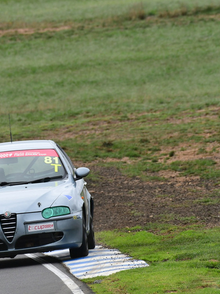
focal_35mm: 1085
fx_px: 9194
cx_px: 7
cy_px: 147
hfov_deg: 1.4
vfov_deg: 1.8
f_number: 10
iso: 640
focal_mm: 500
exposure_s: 1/640
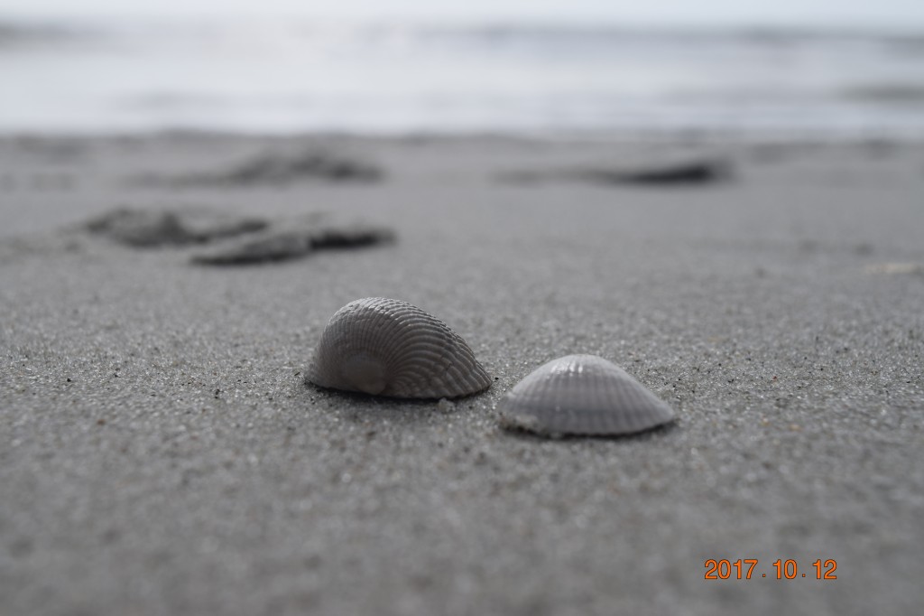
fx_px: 1232
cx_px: 462
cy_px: 308
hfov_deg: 41.1
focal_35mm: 48
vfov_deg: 28.1
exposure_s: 1/1250
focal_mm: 32
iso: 200
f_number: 8
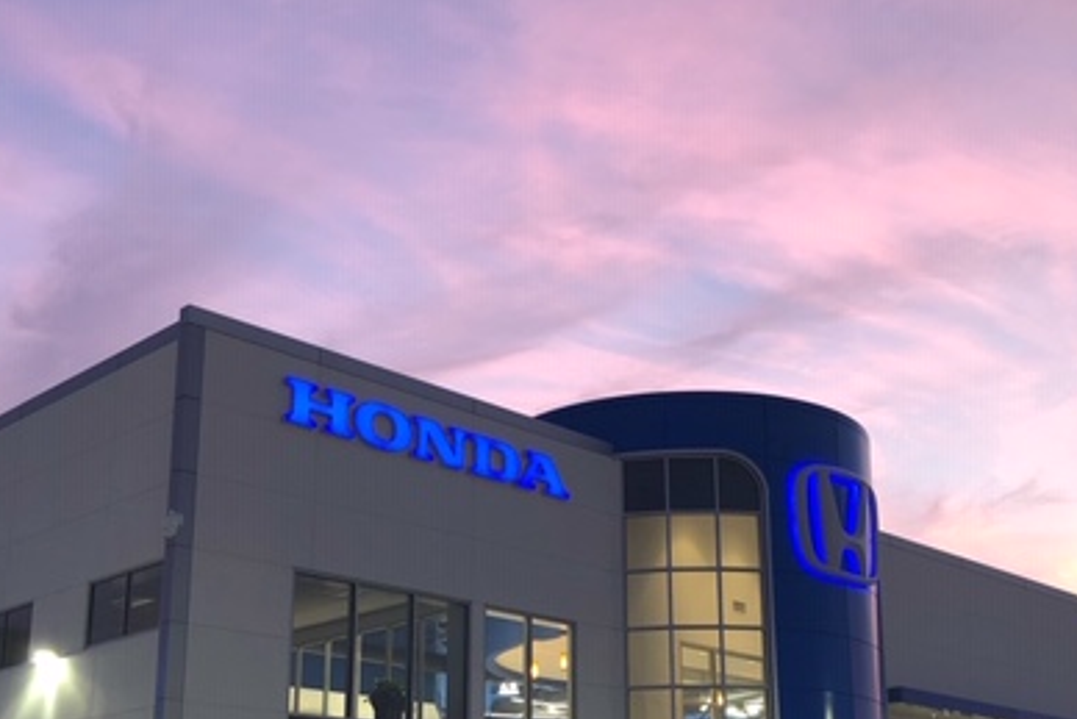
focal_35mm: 48
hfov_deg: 41.1
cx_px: 583
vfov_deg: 27.7
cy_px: 550
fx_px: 1436
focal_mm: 3.99
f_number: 1.8
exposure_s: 1/20
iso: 40
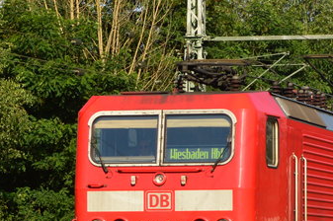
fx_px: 2070
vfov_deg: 6.1
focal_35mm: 224
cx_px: 333
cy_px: 154
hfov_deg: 9.1
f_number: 8
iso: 200
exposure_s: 1/640
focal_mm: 42
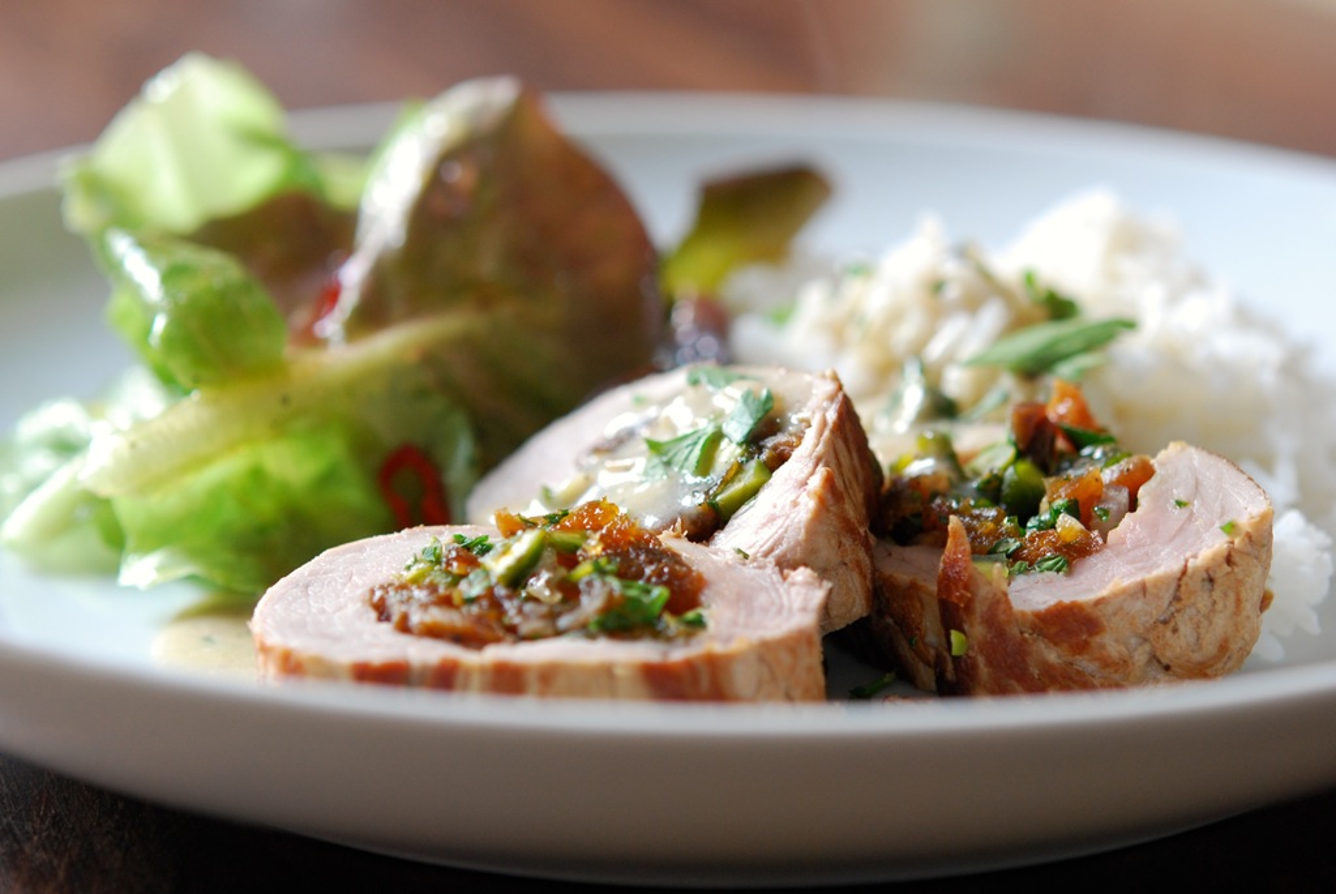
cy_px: 447
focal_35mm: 90
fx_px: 3343
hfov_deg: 22.6
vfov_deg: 15.2
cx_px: 668
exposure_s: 1/25
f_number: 4.5
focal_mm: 60
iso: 400
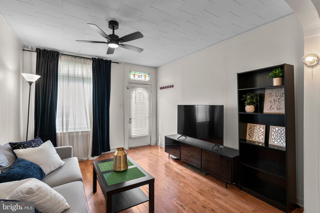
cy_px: 106
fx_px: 142
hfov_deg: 96.7
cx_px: 160
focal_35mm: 16
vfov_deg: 73.8
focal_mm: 16
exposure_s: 1/8
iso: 400
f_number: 8
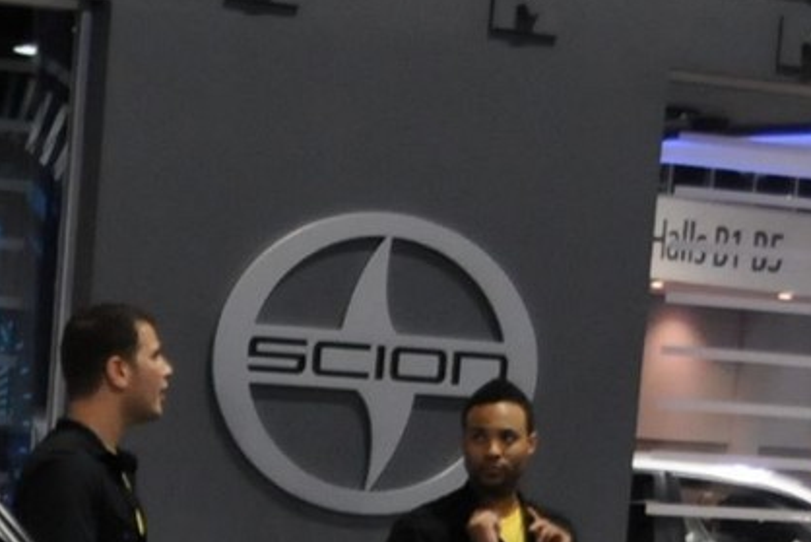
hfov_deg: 9.9
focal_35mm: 197
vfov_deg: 6.6
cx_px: -656
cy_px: 1384
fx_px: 4439
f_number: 4
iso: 800
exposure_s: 1/50
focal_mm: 22
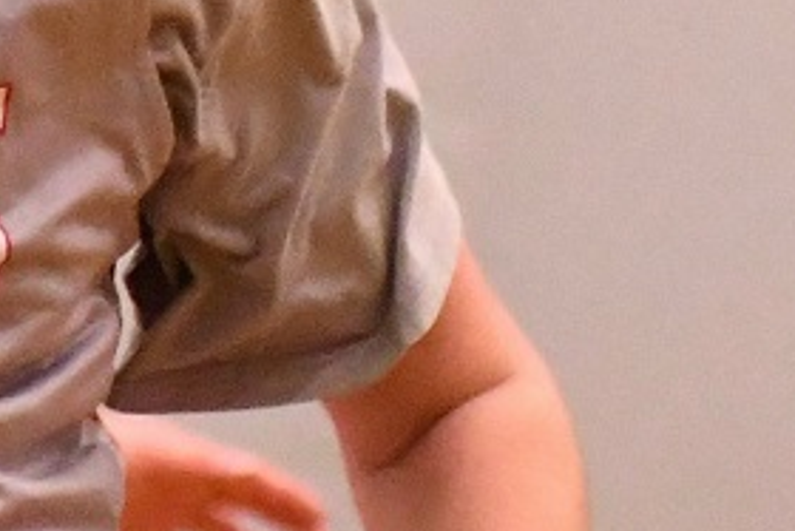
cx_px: -640
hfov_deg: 4.5
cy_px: 253
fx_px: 10053
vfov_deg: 3.0
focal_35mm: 455
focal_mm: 70
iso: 7200
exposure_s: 1/1000
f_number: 2.8
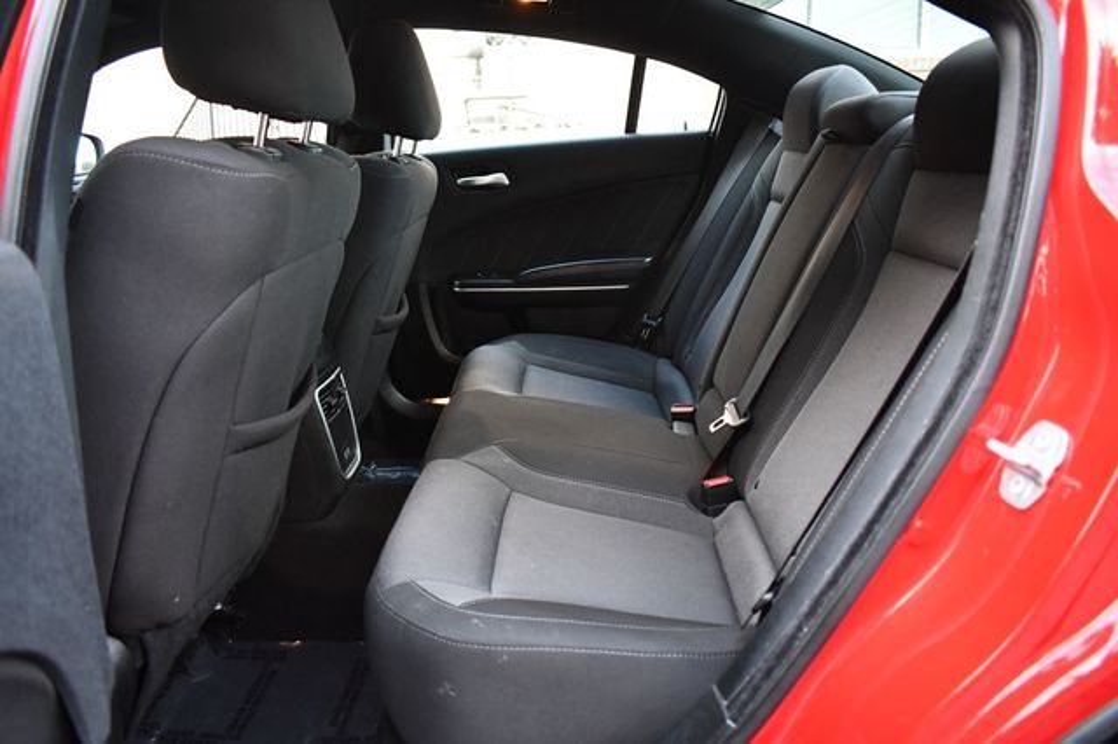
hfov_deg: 67.4
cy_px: 372
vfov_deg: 47.9
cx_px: 559
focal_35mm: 27
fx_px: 838
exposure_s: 1/125
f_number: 3.5
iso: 3200
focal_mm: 18
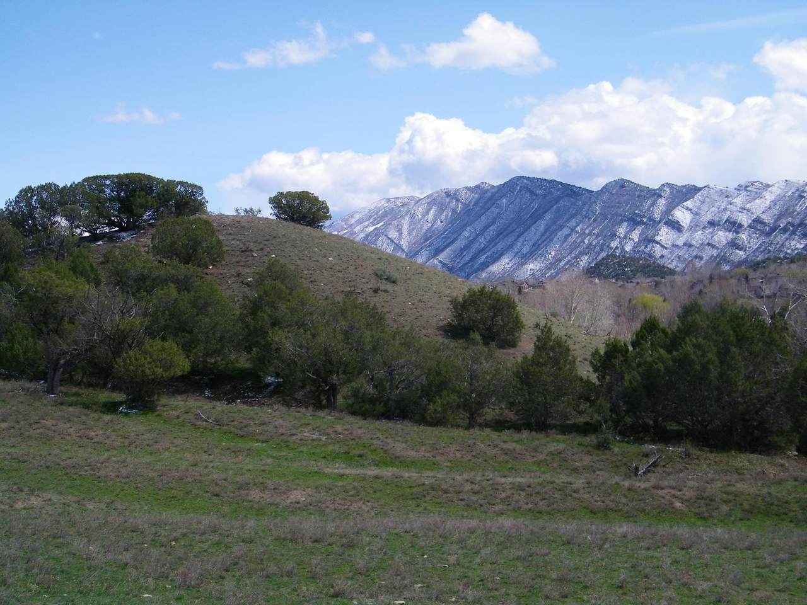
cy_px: 302
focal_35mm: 57
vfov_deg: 25.7
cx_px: 404
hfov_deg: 33.8
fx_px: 1329
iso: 80
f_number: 8.2
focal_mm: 10.1
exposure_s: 1/250
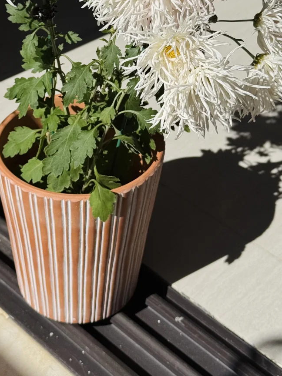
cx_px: 99
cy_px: 69
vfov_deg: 24.0
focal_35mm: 80
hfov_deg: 18.4
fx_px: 869
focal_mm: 6.76
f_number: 1.78
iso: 50
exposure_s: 1/15385
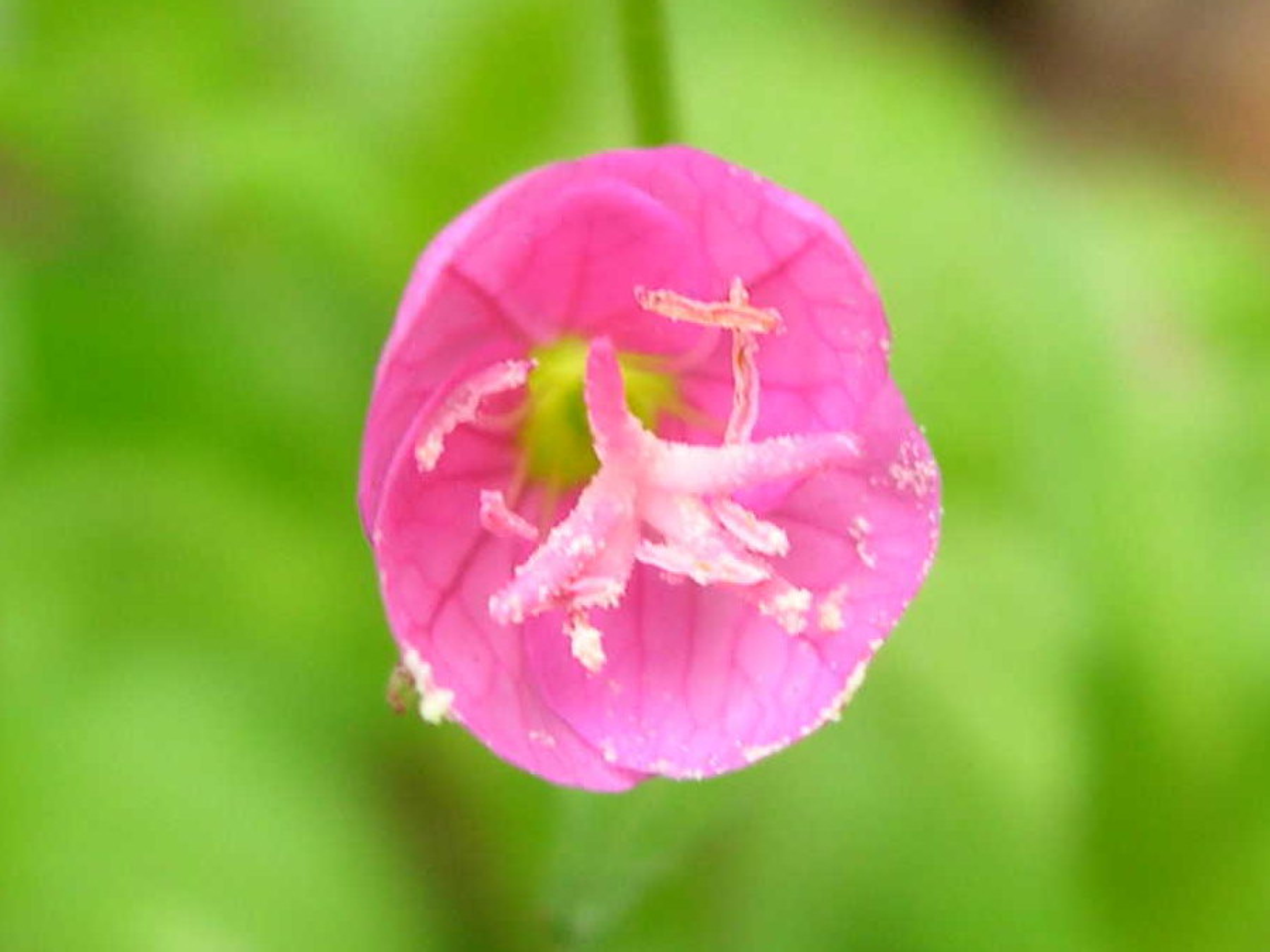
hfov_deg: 49.0
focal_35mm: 38
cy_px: 476
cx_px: 635
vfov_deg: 37.7
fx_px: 1394
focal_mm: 8
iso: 100
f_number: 2.8
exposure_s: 1/161
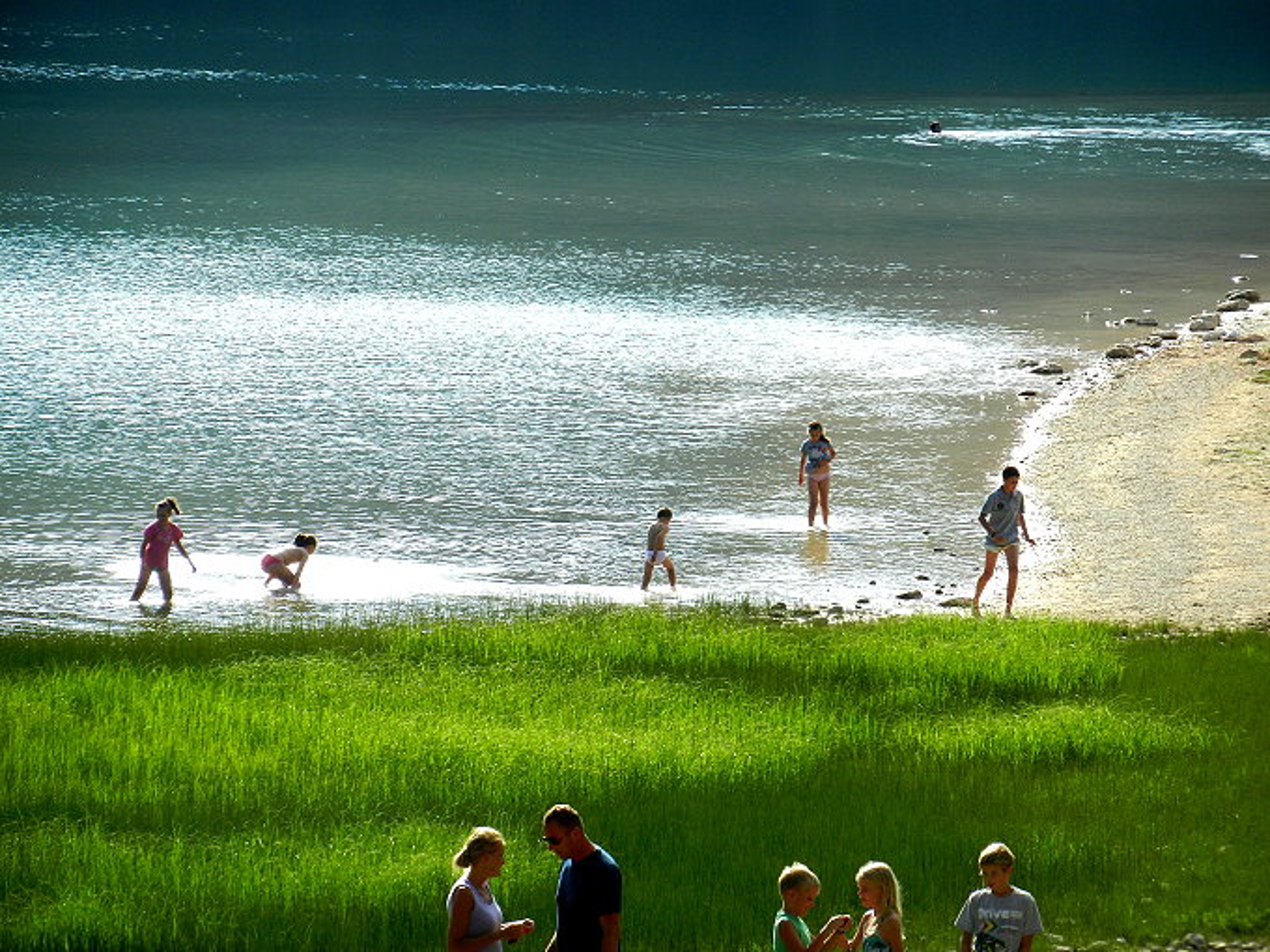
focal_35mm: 292
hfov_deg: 6.8
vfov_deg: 5.1
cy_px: 476
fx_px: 10713
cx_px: 635
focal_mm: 52.6
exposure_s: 1/640
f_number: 5.3
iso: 160
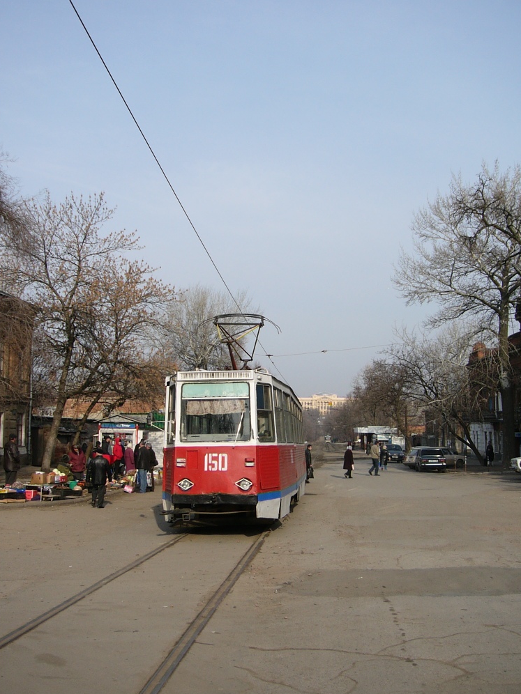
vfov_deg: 51.4
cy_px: 345
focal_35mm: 36
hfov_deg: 39.7
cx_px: 257
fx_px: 722
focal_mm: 5.8
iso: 50
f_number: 8
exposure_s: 1/125
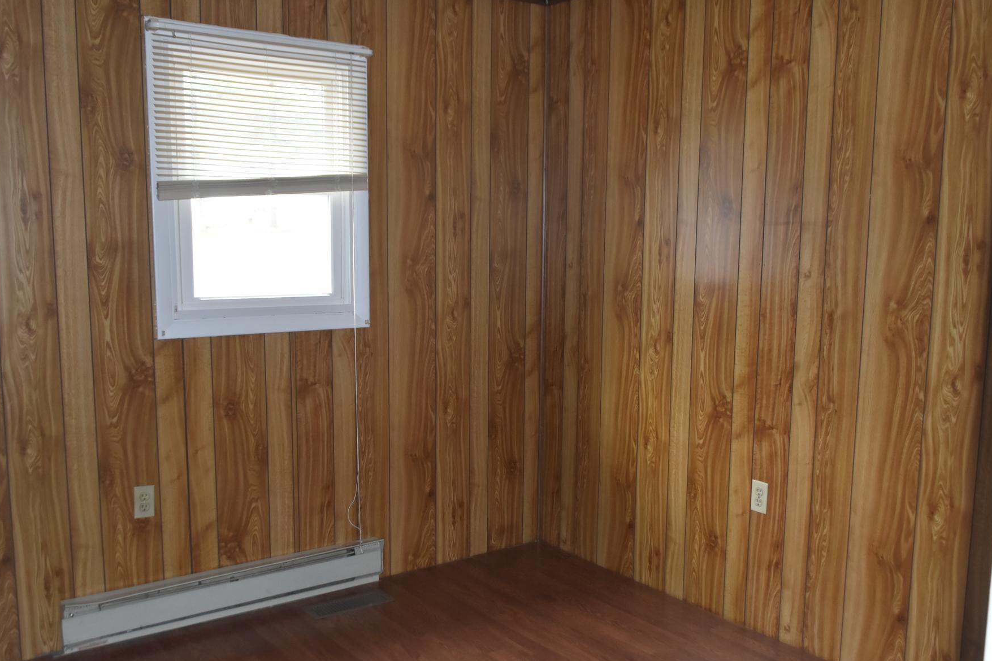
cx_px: 499
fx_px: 964
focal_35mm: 35
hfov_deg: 54.4
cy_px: 357
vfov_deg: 37.8
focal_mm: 20
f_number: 3.8
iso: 1250
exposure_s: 1/60
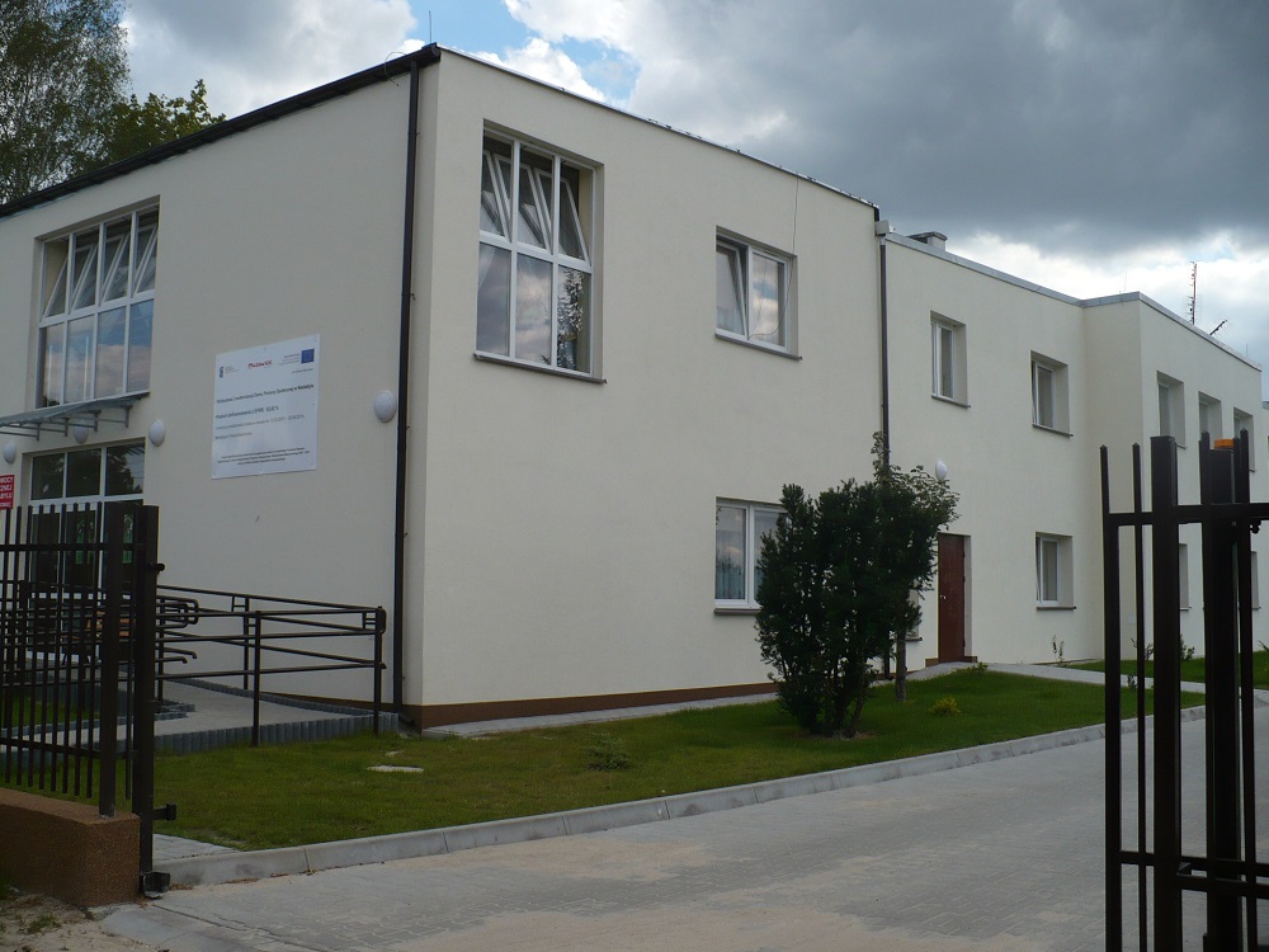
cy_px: 476
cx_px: 634
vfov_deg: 38.7
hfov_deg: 50.1
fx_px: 1356
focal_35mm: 37
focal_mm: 6.1
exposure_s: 1/160
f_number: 8
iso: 100
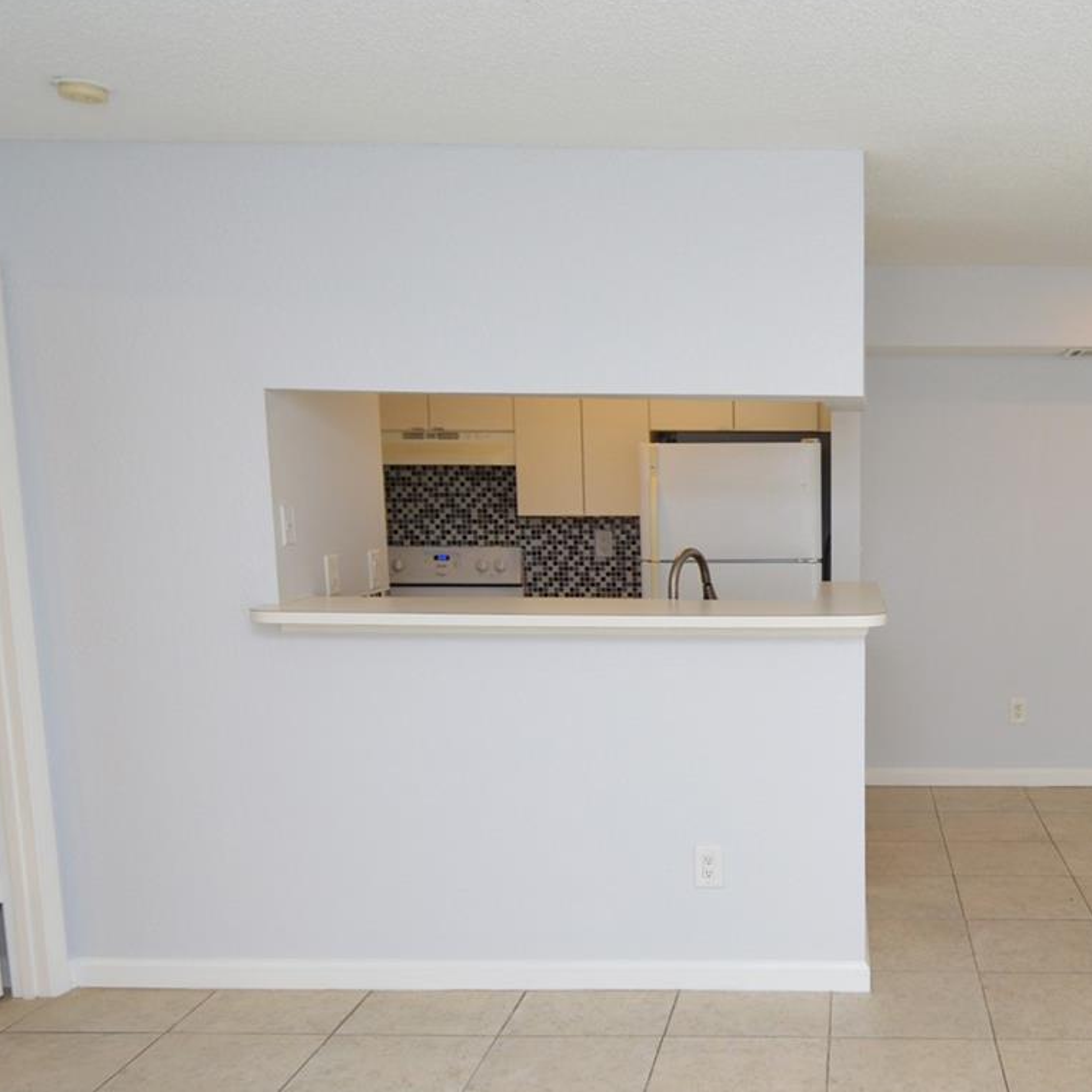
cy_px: 674
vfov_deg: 50.6
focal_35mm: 32
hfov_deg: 48.9
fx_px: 1142
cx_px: 835
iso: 400
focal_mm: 12
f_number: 4
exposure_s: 1/60
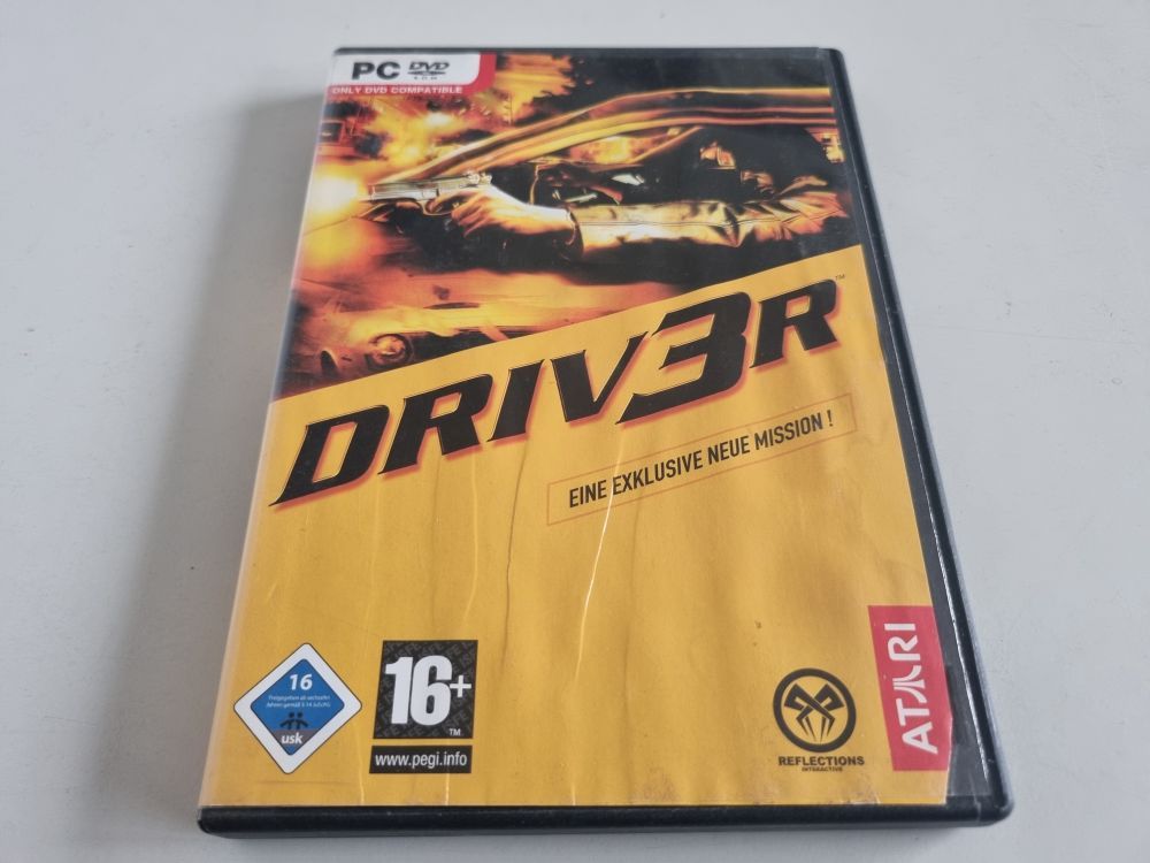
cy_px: 432
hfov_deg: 67.3
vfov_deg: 53.1
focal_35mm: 26
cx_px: 575
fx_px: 864
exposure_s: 1/100
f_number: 1.8
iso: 160
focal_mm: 5.4
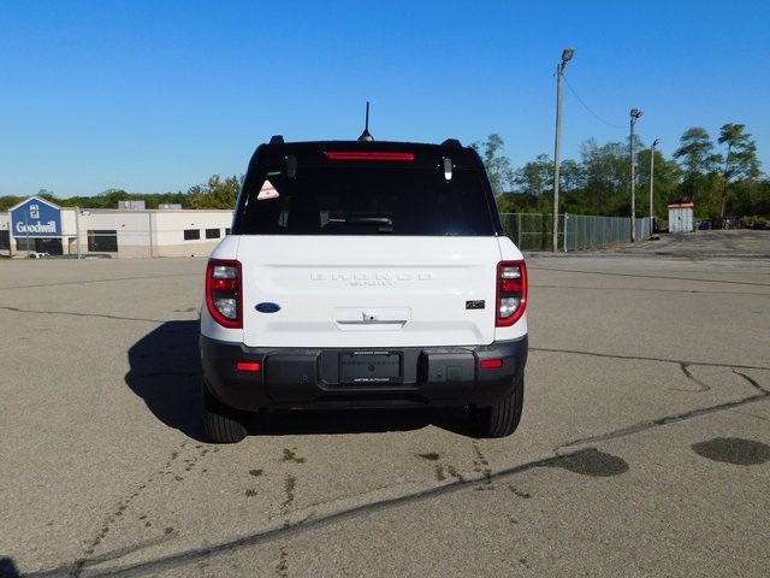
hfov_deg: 60.0
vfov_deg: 46.8
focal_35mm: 30
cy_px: 289
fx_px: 667
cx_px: 385
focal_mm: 5.3
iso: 125
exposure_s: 1/800
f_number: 6.4
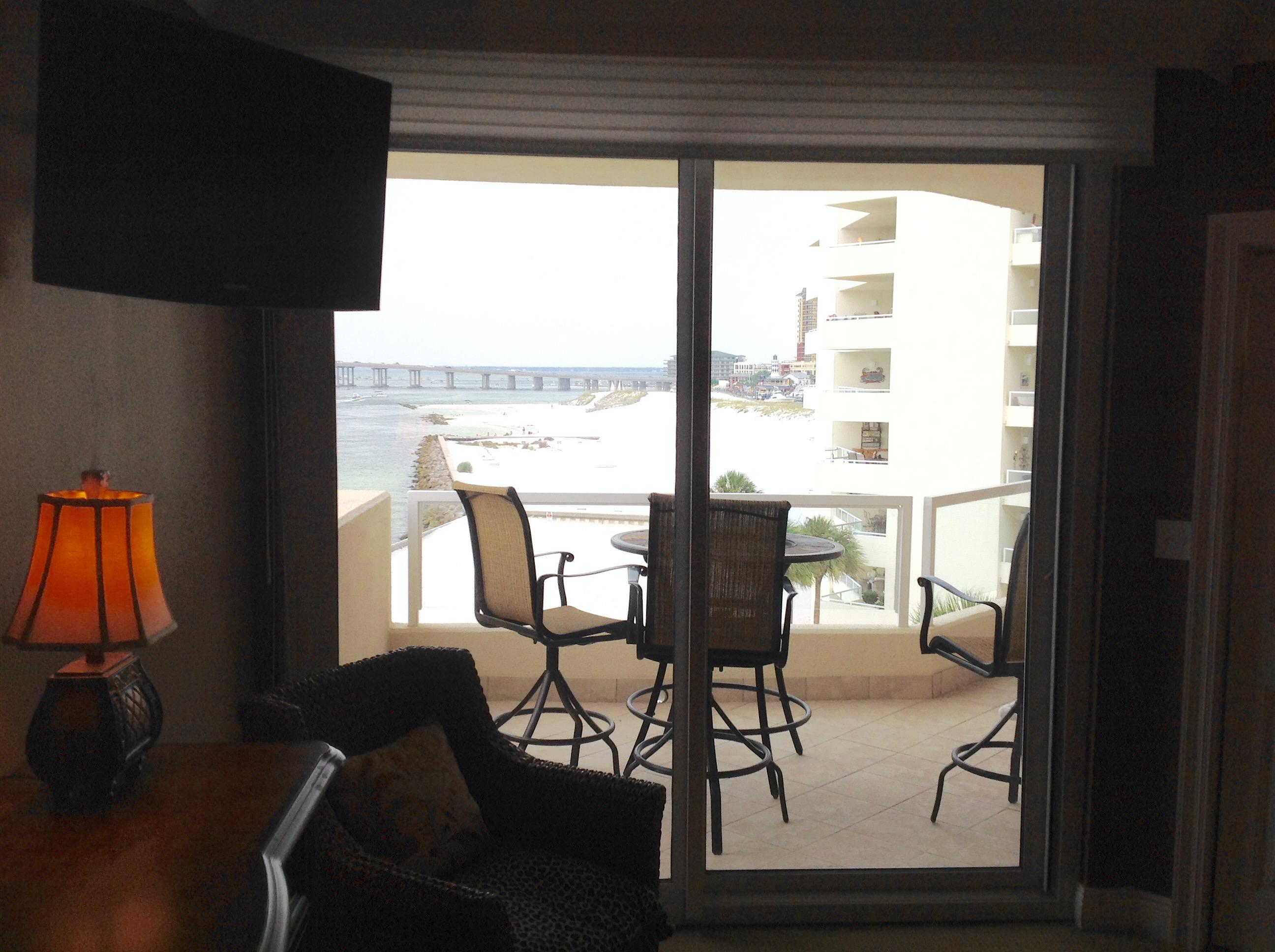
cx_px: 638
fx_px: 1287
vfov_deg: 40.6
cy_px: 476
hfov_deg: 52.7
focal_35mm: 35
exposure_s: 1/321
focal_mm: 4.28
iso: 50
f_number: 2.4
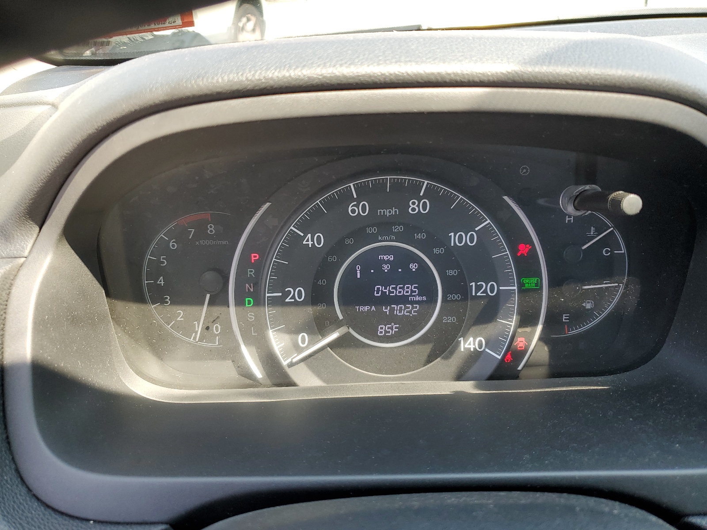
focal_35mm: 26
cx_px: 354
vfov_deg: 53.1
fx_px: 531
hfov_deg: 67.3
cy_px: 265
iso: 50
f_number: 1.5
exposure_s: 1/192
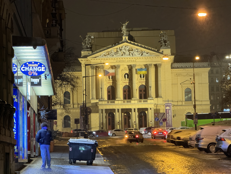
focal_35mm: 120
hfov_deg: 16.4
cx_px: 116
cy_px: 87
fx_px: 801
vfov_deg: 12.3
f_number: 2.8
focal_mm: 15.66
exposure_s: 1/33
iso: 800
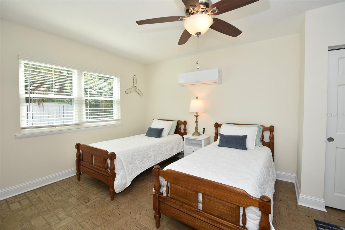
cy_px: 115
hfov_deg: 100.4
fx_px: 144
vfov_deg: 77.3
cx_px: 172
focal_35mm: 15
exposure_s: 1/125
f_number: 5.6
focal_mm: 10
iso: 125
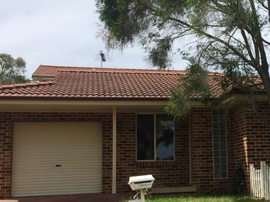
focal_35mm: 59
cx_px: 223
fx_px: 460
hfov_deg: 31.7
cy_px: 118
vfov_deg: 24.8
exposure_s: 1/2639
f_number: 2.2
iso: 32
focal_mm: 4.15
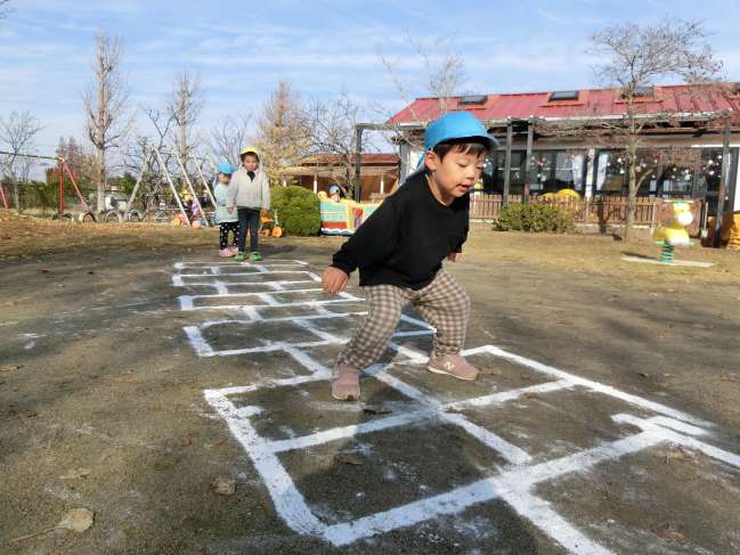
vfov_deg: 54.9
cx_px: 370
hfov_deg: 69.4
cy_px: 278
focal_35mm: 25
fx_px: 535
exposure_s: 1/800
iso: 80
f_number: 3.5
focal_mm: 4.5
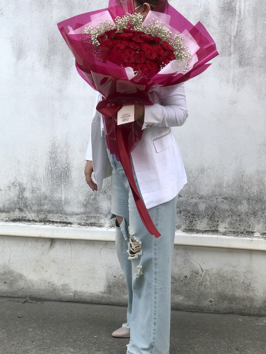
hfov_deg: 21.9
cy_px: 147
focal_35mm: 67
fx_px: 686
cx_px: 117
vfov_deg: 28.9
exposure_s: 1/185
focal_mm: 6.6
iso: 20
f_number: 2.8
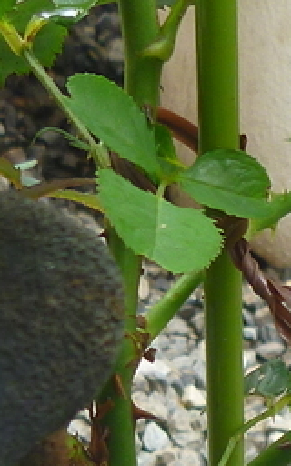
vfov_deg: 12.7
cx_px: 227
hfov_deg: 9.4
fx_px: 1764
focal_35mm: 139
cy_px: 1003
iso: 80
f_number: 3.3
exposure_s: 1/50
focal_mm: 4.9
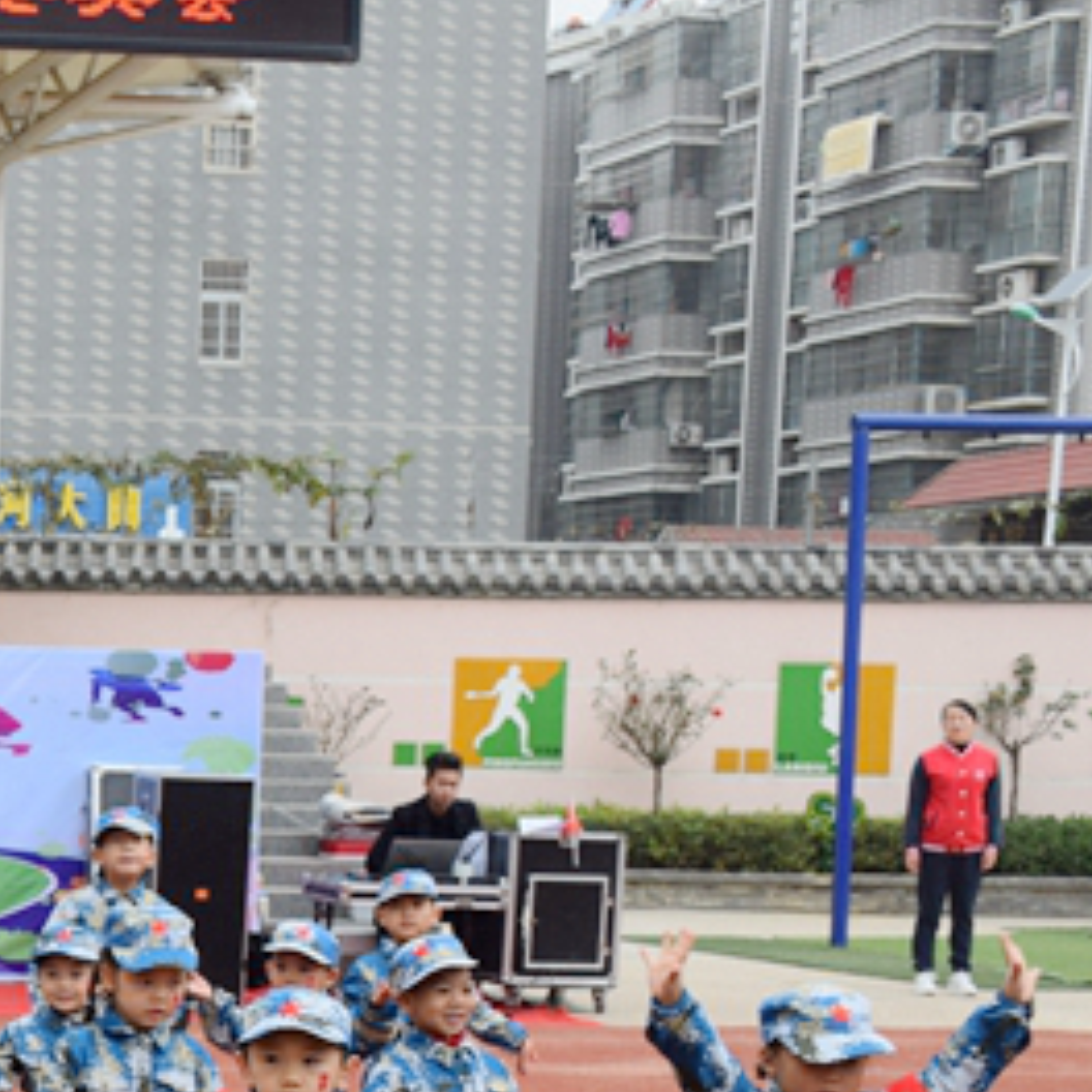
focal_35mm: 85
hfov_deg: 18.5
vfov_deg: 20.0
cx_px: -451
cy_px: 999
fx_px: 3034
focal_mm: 22
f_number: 7.1
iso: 400
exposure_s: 1/200
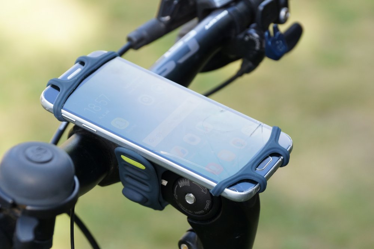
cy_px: 124
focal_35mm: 135
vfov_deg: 10.2
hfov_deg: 15.2
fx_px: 1403
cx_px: 187
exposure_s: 1/125
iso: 400
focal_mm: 90
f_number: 5.6
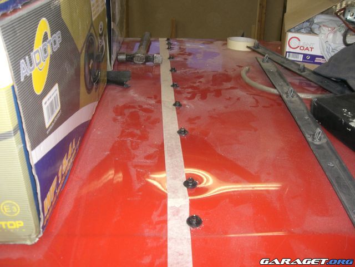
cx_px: 178
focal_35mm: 38
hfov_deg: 49.0
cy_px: 134
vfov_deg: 37.7
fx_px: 390
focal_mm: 6.2
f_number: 2.7
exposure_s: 1/60
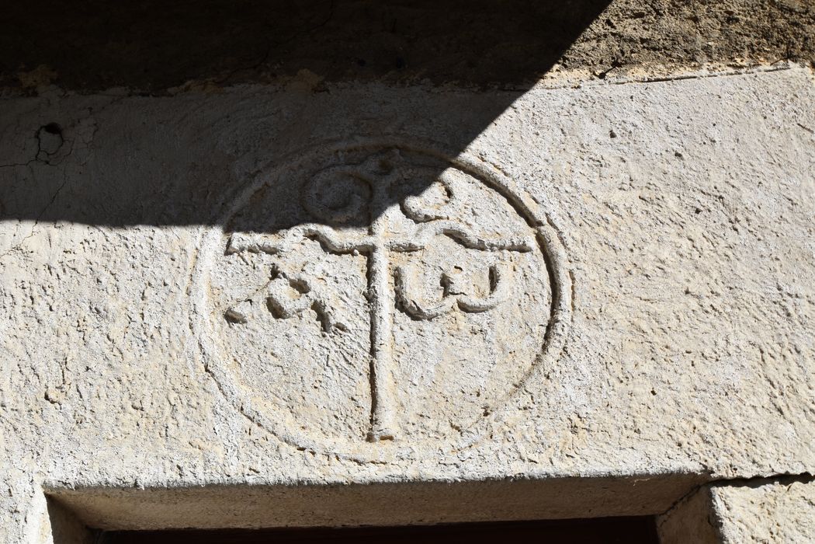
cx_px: 408
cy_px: 272
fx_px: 815
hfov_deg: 53.1
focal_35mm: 36
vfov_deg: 36.9
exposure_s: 1/400
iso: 200
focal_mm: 24
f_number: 10
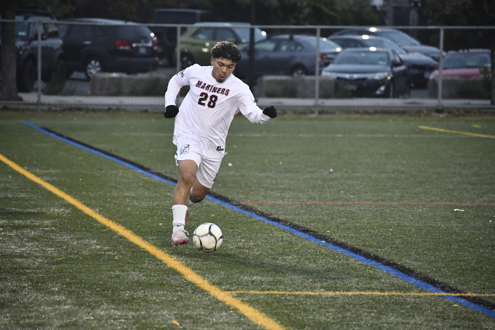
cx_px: 248
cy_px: 165
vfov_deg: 4.8
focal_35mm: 285
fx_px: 3918
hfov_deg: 7.2
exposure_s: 1/320
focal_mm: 190
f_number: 5.3
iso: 3200
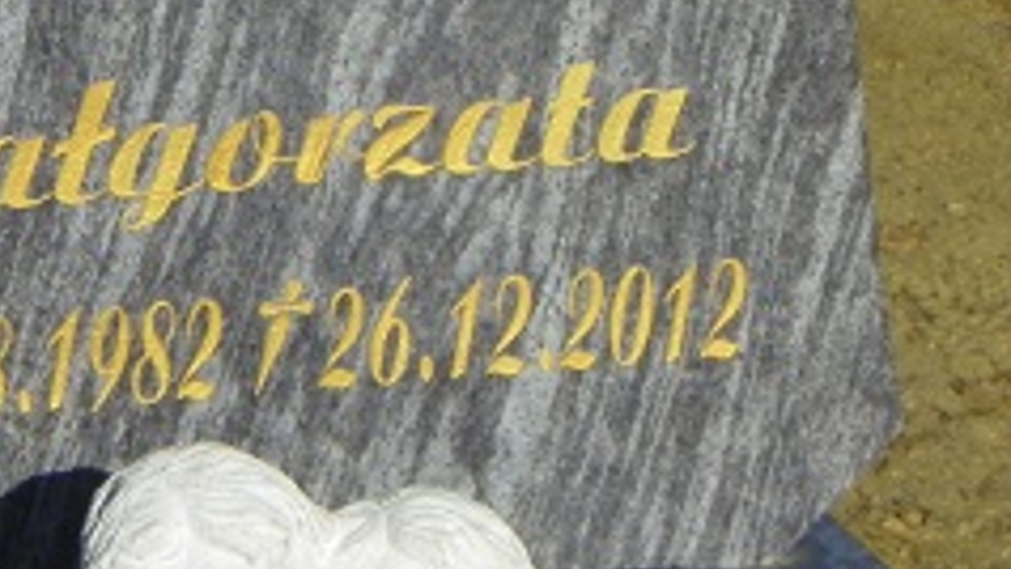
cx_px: -221
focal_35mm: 369
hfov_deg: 5.8
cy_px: -225
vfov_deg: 3.3
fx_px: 9894
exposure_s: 1/250
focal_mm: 22.4
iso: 64
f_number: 6.3
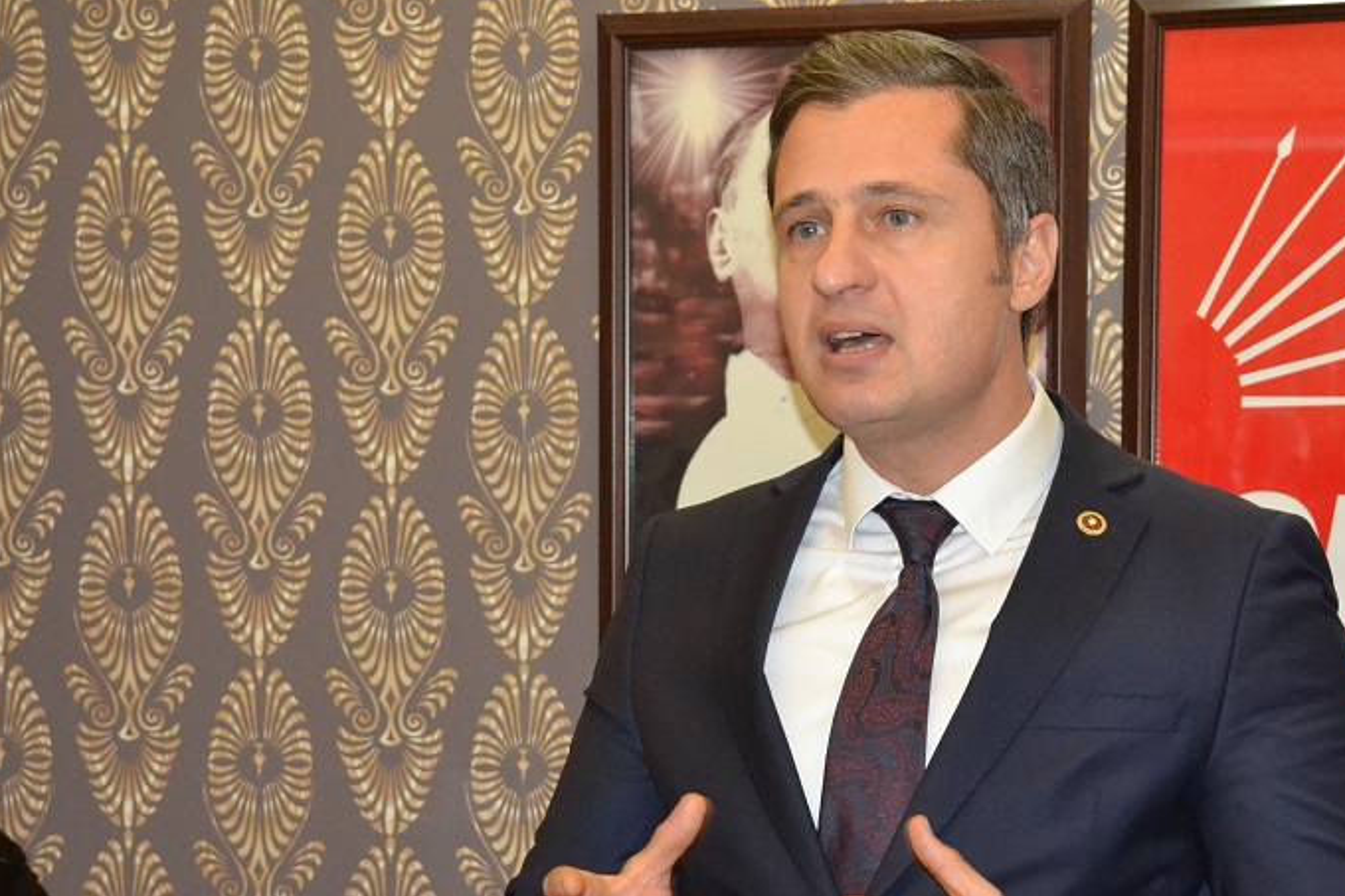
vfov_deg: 12.5
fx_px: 4071
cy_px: 604
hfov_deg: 18.7
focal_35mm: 109
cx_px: 854
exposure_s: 1/60
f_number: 5
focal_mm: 52
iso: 3200
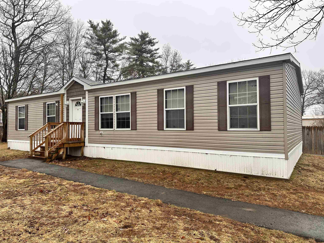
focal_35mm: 24
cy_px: 122
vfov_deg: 56.8
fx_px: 225
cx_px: 162
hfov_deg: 71.6
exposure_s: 1/971
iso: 80
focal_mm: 6.86
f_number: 1.78
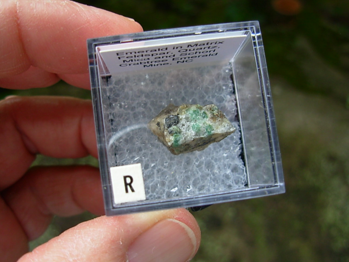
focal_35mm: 39
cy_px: 132
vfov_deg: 36.8
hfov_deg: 47.9
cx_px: 171
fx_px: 393
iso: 50
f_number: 2.9
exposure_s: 1/46.6
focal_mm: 6.3
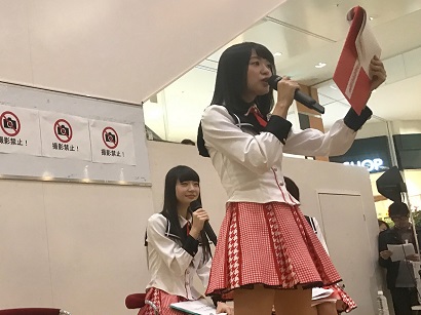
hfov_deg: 63.5
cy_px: 158
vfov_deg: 49.7
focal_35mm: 28
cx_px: 210
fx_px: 340
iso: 40
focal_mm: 3.99
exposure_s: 1/25
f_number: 1.8
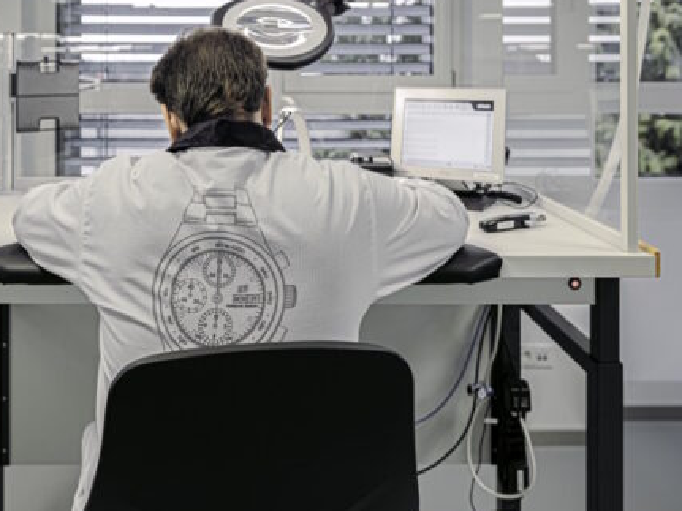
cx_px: 244
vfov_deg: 41.8
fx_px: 630
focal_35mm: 32
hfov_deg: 56.0
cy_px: 88
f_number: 2.2
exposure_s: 1/80
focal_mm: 14
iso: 250
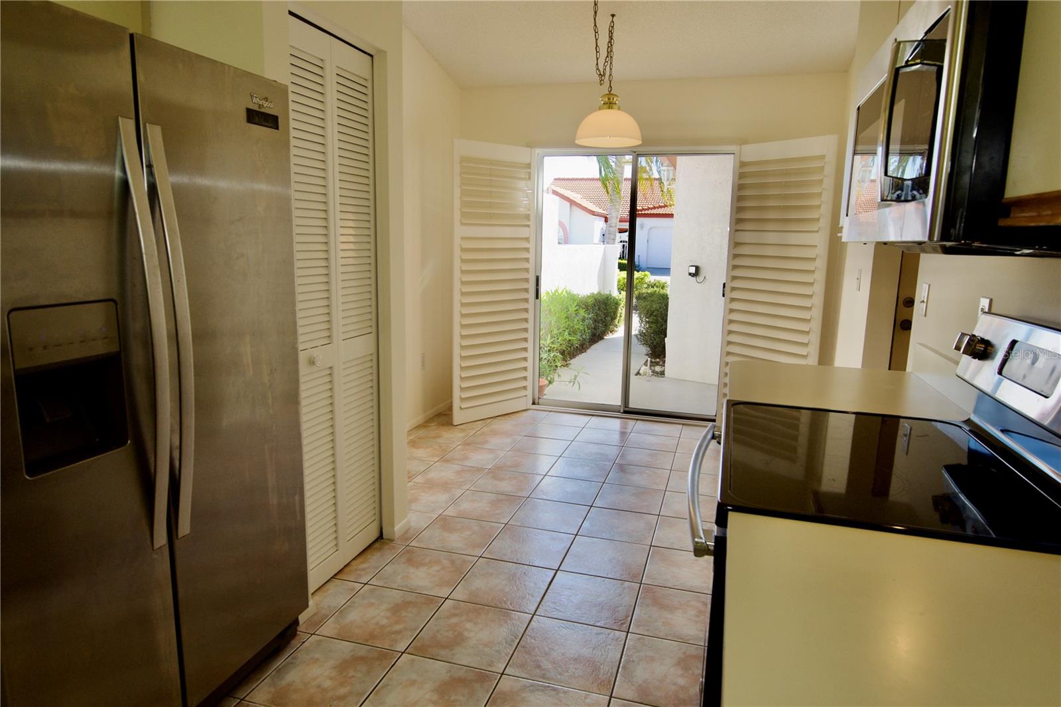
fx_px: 619
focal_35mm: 21
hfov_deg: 81.2
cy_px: 354
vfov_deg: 59.5
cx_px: 530
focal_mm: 14
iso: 200
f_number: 5.6
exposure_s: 1/125
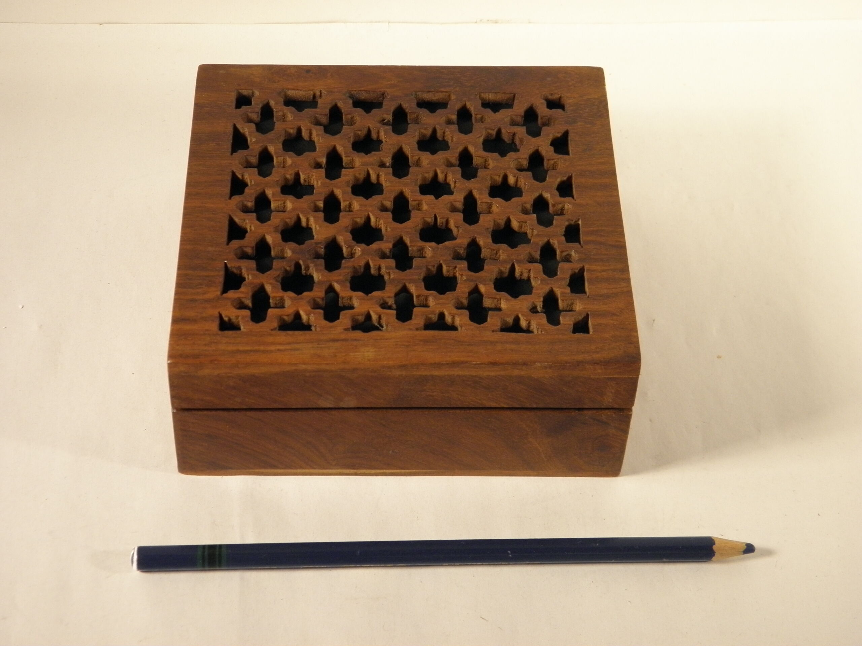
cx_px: 431
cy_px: 323
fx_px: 1693
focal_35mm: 68
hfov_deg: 28.6
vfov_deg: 21.6
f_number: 4.3
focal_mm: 12.2
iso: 160
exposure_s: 1/50
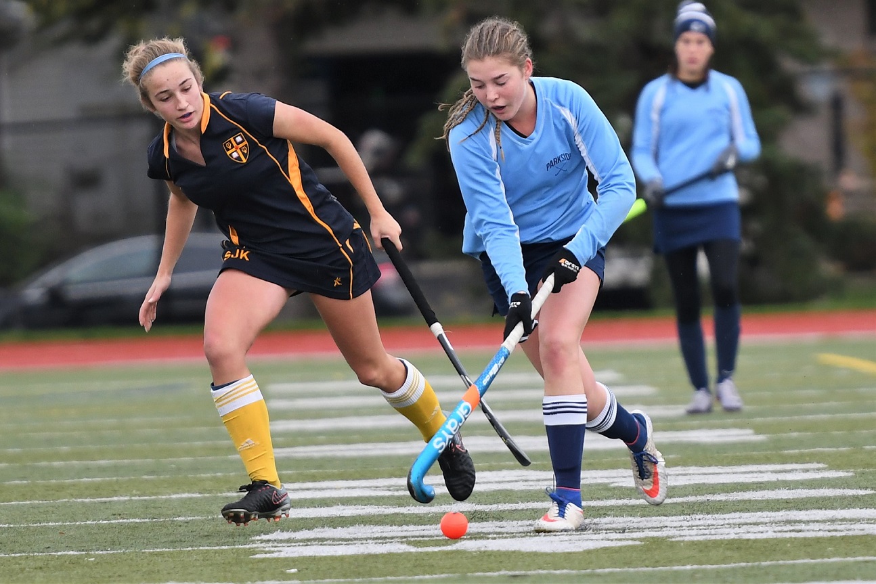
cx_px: 438
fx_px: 7300
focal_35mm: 300
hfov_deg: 6.9
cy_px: 292
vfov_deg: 4.6
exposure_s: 1/1000
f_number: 2.8
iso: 640
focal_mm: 200
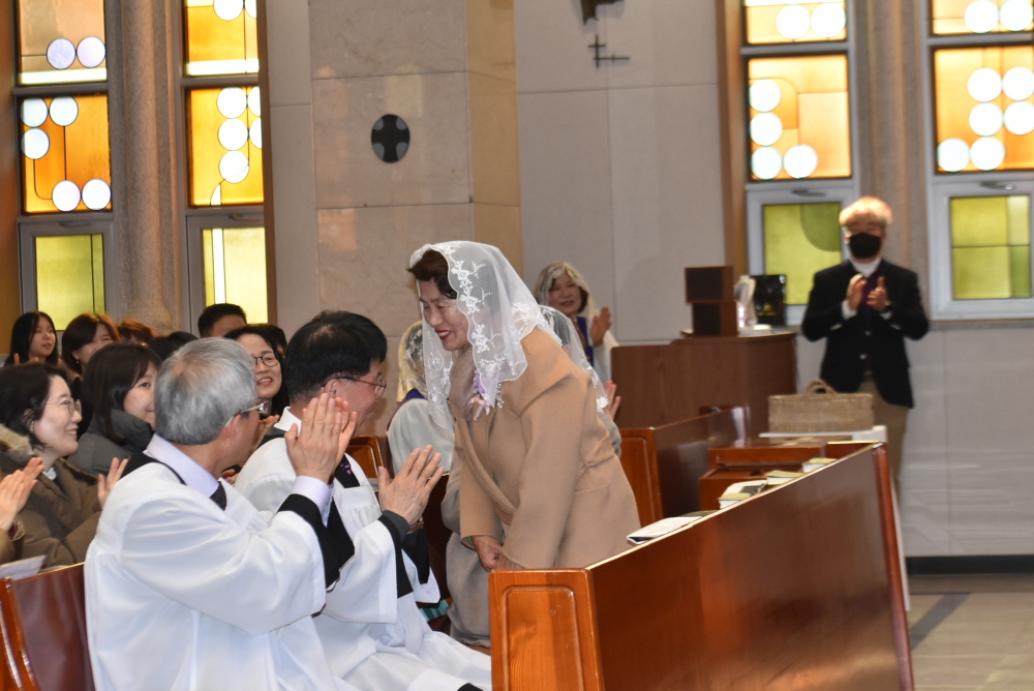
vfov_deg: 13.1
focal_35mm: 105
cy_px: 346
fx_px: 3017
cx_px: 517
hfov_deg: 19.4
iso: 800
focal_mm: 70
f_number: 5.6
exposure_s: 1/125
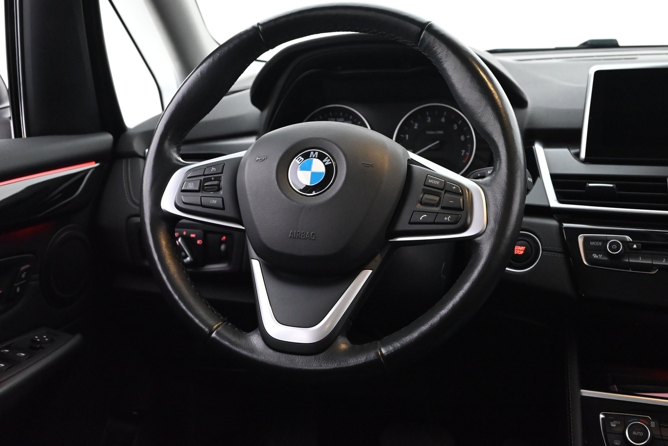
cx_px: 311
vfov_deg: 30.5
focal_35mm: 44
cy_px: 190
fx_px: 817
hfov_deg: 44.5
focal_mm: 36
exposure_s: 1/60
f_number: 5.3
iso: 6400
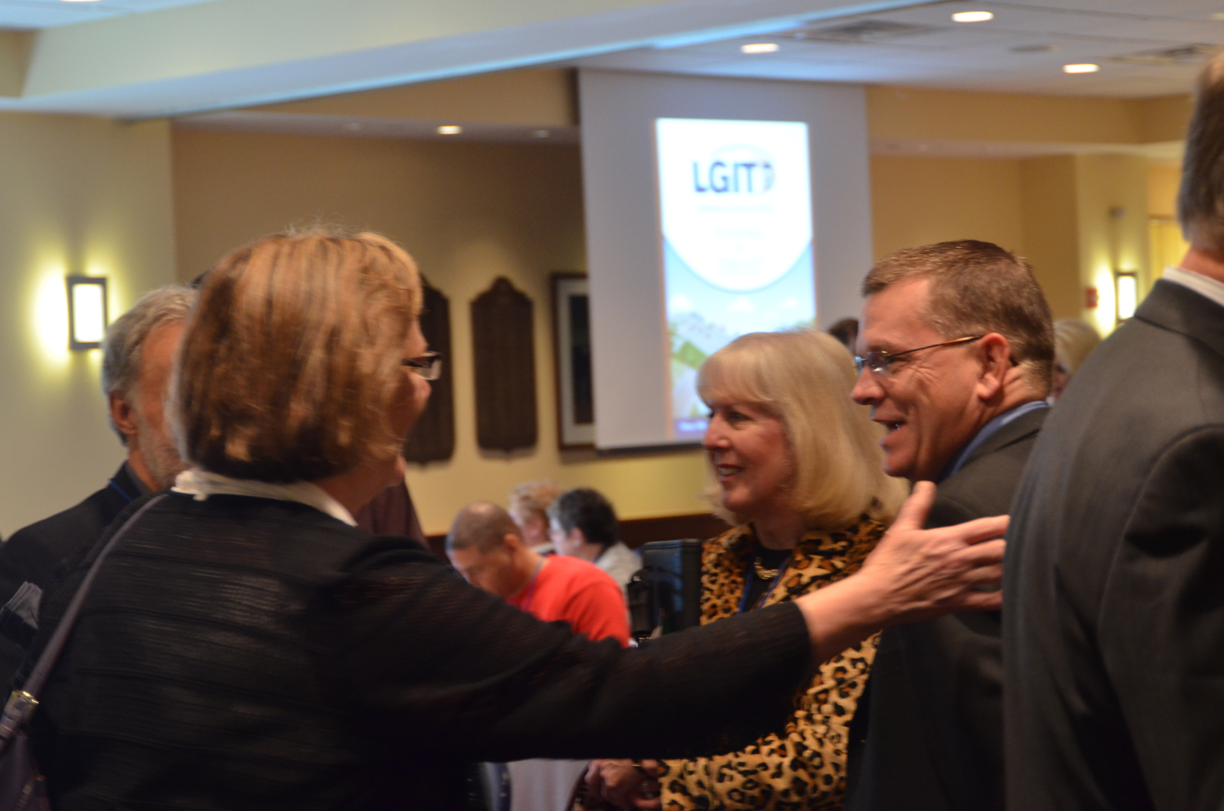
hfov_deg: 21.0
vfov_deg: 14.0
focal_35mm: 98
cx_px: 612
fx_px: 3308
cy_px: 406
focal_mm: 65
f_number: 5
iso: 1250
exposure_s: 1/30
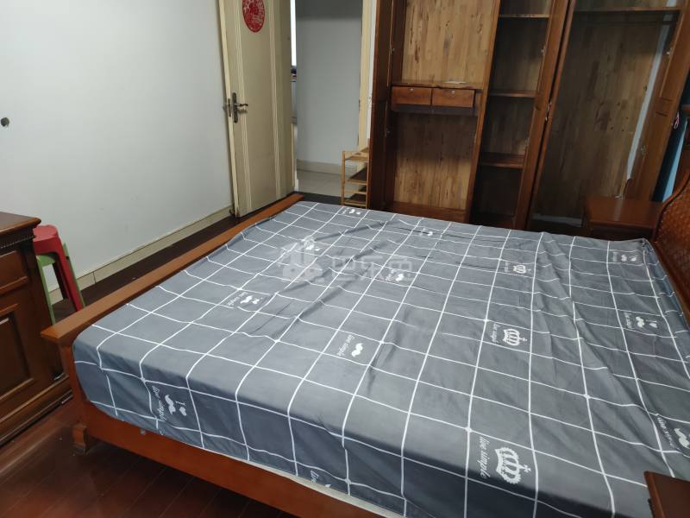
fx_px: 478
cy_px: 259
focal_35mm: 24
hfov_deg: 71.6
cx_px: 345
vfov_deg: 56.8
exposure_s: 1/100
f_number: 1.69
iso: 337
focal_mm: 6.72
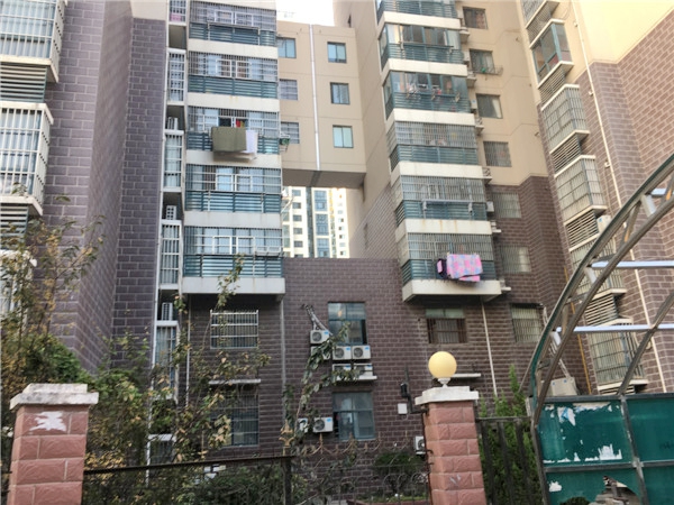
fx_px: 565
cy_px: 252
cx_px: 337
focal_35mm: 29
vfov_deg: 48.2
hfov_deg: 61.7
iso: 25
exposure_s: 1/50
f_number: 2.2
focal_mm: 4.15
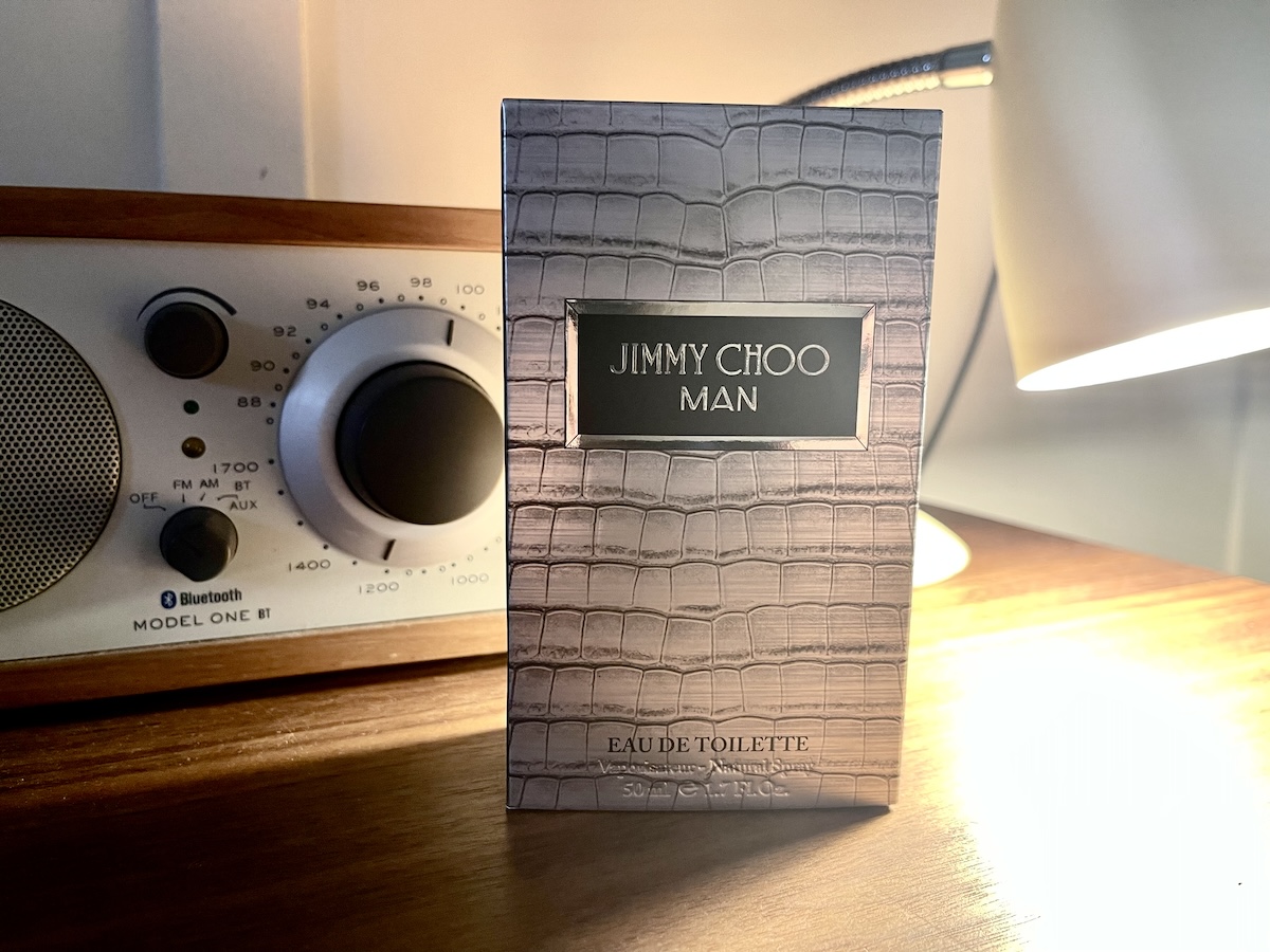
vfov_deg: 54.9
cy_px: 476
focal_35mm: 25
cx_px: 635
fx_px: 917
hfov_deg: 69.4
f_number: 1.6
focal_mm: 5.1
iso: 125
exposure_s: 1/60
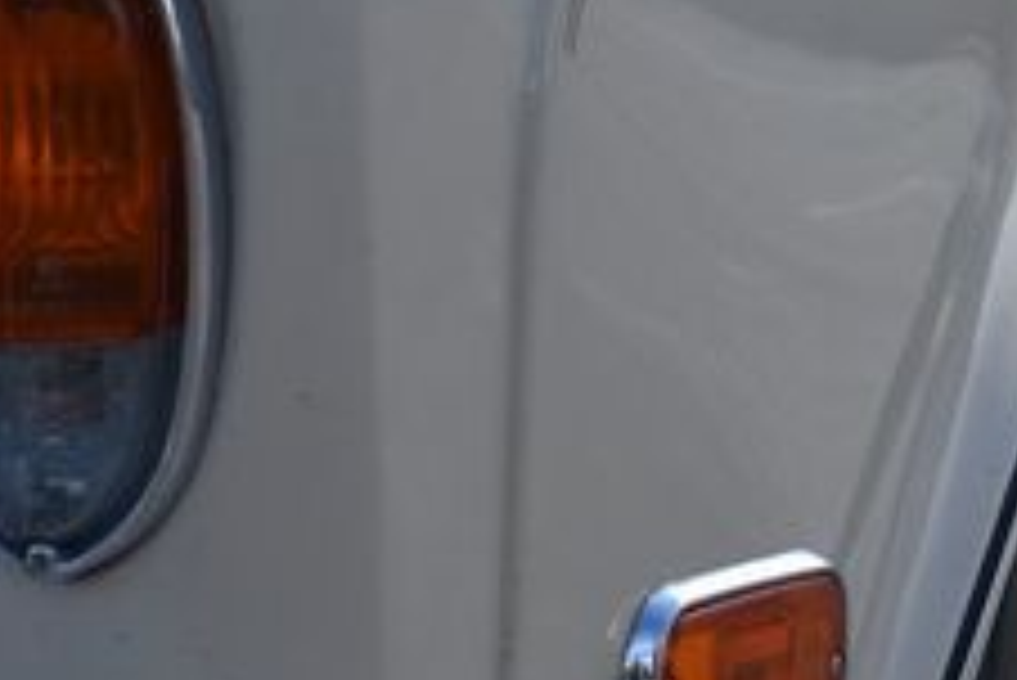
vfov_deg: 4.6
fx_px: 8395
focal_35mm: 297
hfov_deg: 6.9
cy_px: 113
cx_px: 1292
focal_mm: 70
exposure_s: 1/500
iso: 160
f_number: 8
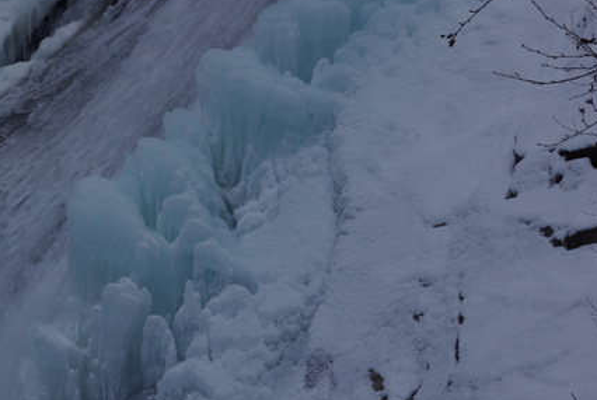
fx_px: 2572
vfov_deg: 8.9
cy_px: 299
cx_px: 64
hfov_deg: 13.1
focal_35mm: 155
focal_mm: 55
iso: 100
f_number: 11
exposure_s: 1/125
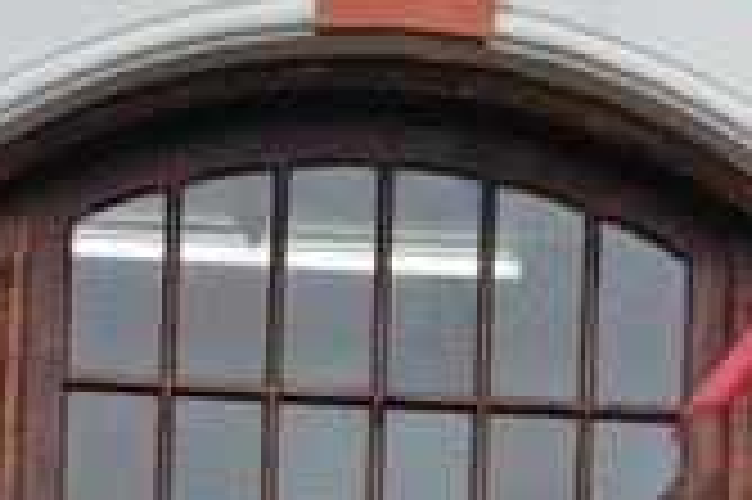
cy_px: 1331
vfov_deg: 5.5
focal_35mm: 237
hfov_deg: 8.7
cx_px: 729
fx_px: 4946
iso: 800
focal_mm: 22
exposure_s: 1/4000
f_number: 4
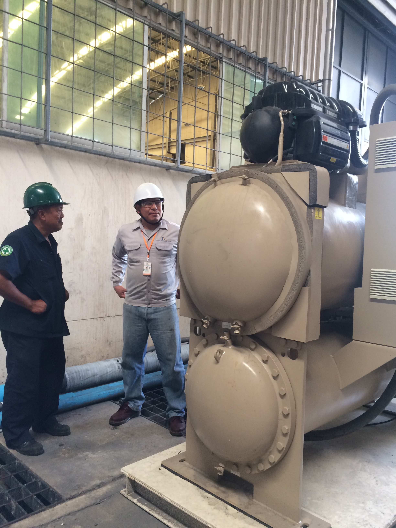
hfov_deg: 48.2
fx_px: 442
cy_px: 264
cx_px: 198
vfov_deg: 61.7
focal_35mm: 29
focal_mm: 4.15
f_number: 2.2
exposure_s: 1/33
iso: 64
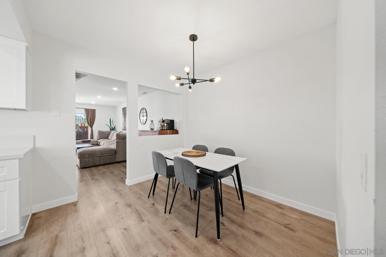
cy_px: 128
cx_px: 193
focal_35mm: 12
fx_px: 129
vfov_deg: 90.1
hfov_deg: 112.6
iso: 250
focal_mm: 12
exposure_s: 1/3.33
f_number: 6.3
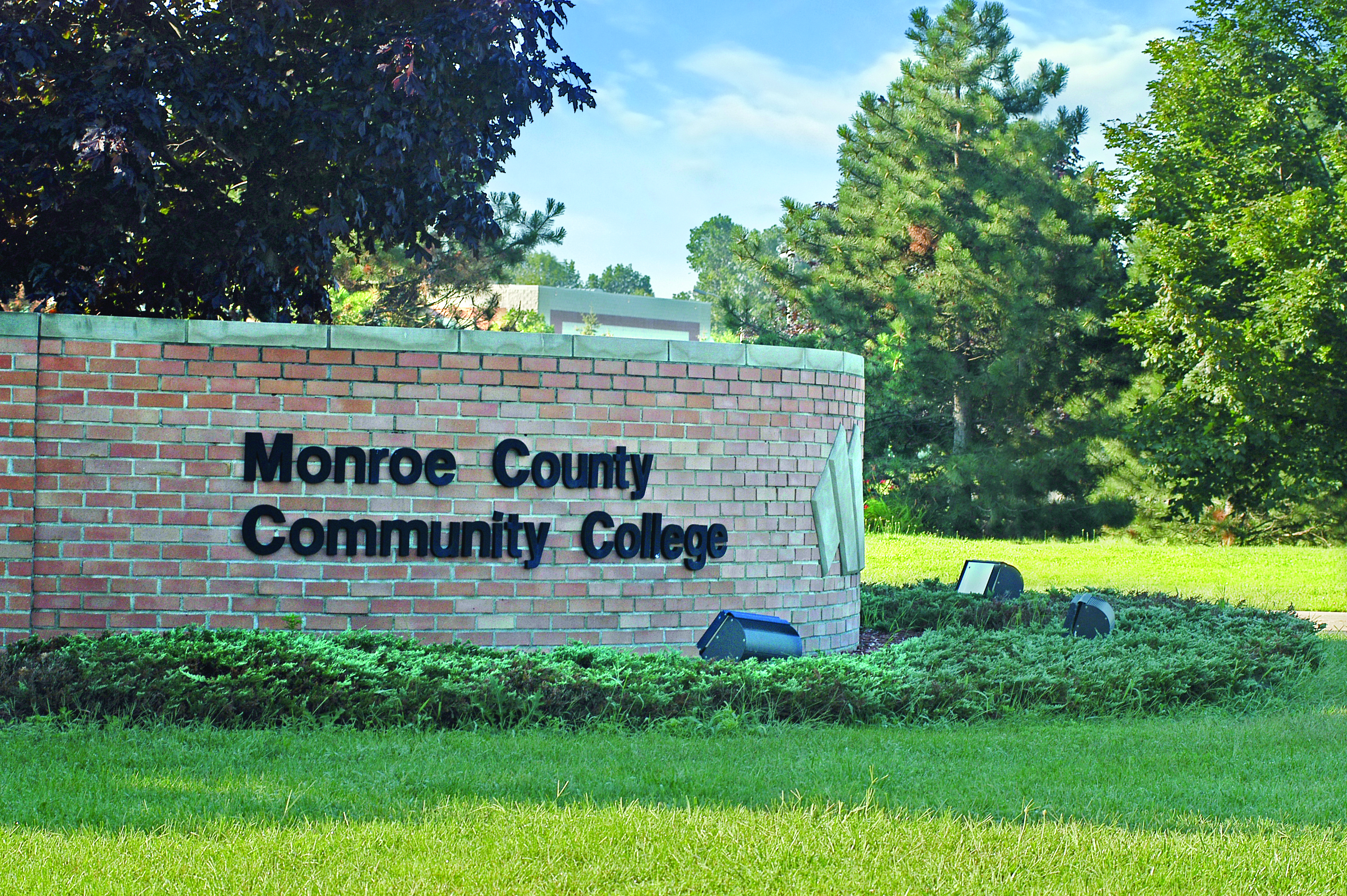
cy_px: 448
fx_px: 4486
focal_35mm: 120
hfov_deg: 17.1
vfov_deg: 11.4
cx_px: 674
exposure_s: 1/180
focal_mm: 80
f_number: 6.3
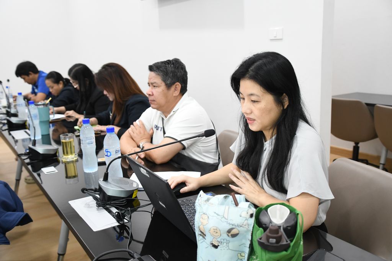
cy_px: 130
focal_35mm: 36
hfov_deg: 53.1
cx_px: 196
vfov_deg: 36.9
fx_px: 392
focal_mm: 24
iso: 1600
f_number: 4
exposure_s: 1/60
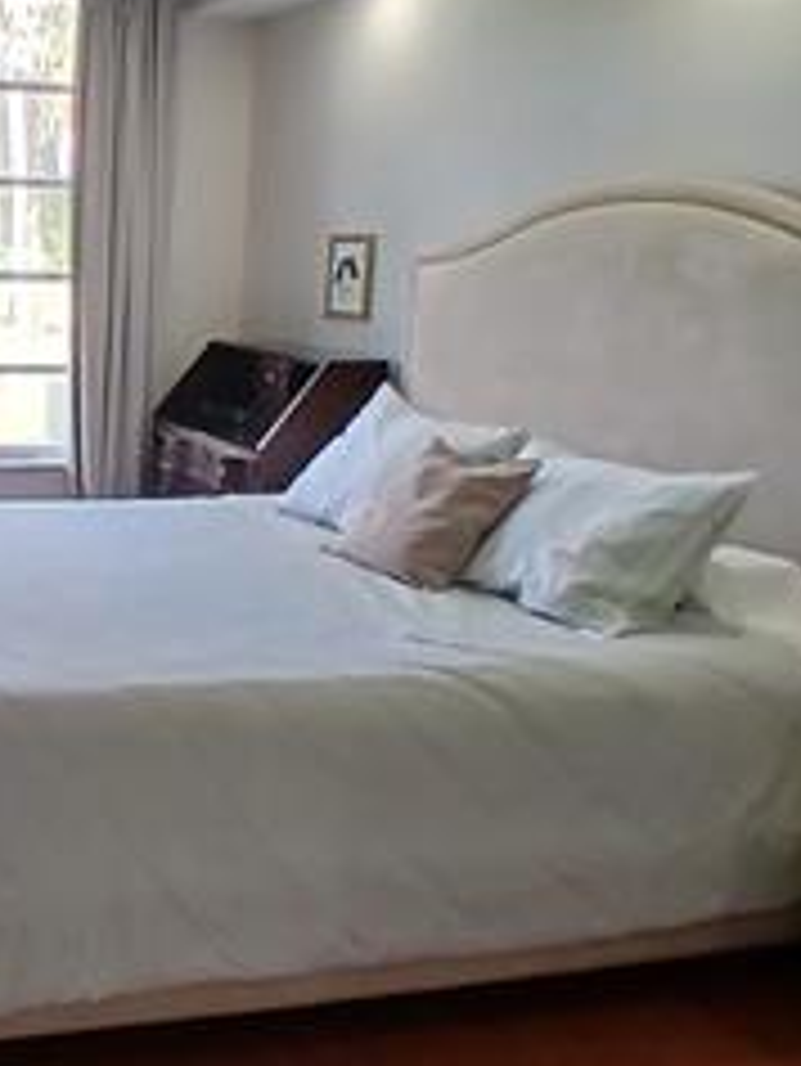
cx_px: -112
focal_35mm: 43
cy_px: 441
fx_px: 1325
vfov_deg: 43.7
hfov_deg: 29.7
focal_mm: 1.4
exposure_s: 1/40
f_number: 2.2
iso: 100
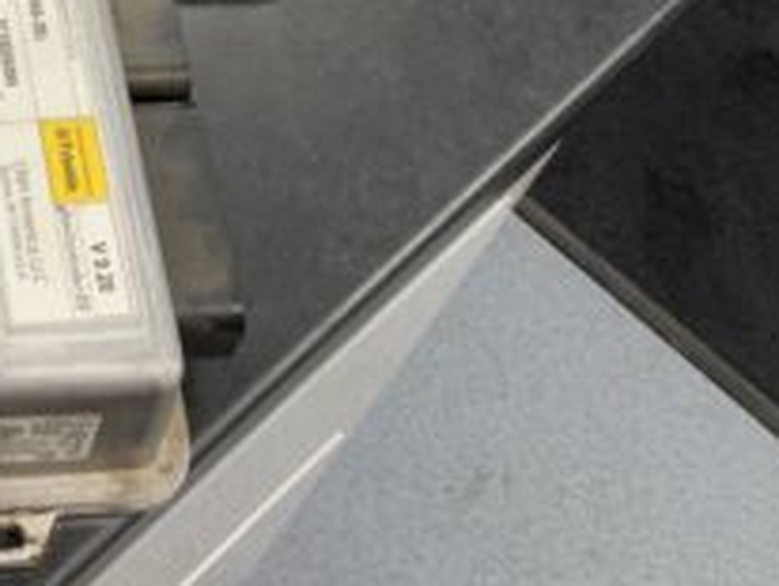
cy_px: -136
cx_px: -227
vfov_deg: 15.8
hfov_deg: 20.0
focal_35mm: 90
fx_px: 2028
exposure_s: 1/100
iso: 50
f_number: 1.8
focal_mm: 3
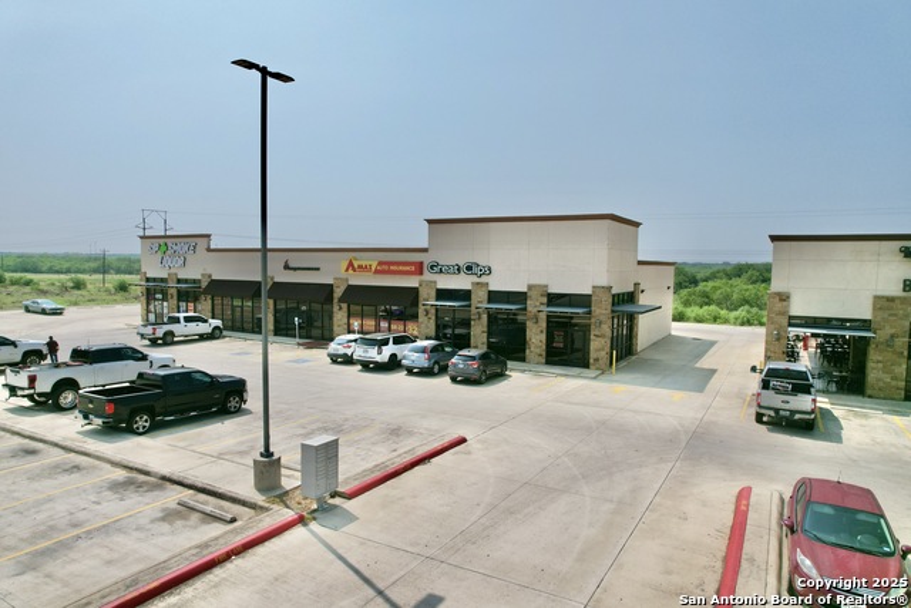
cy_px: 304
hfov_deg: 78.6
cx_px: 456
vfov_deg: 57.3
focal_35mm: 22
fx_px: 557
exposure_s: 1/4000
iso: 110
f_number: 2.8
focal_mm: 8.38
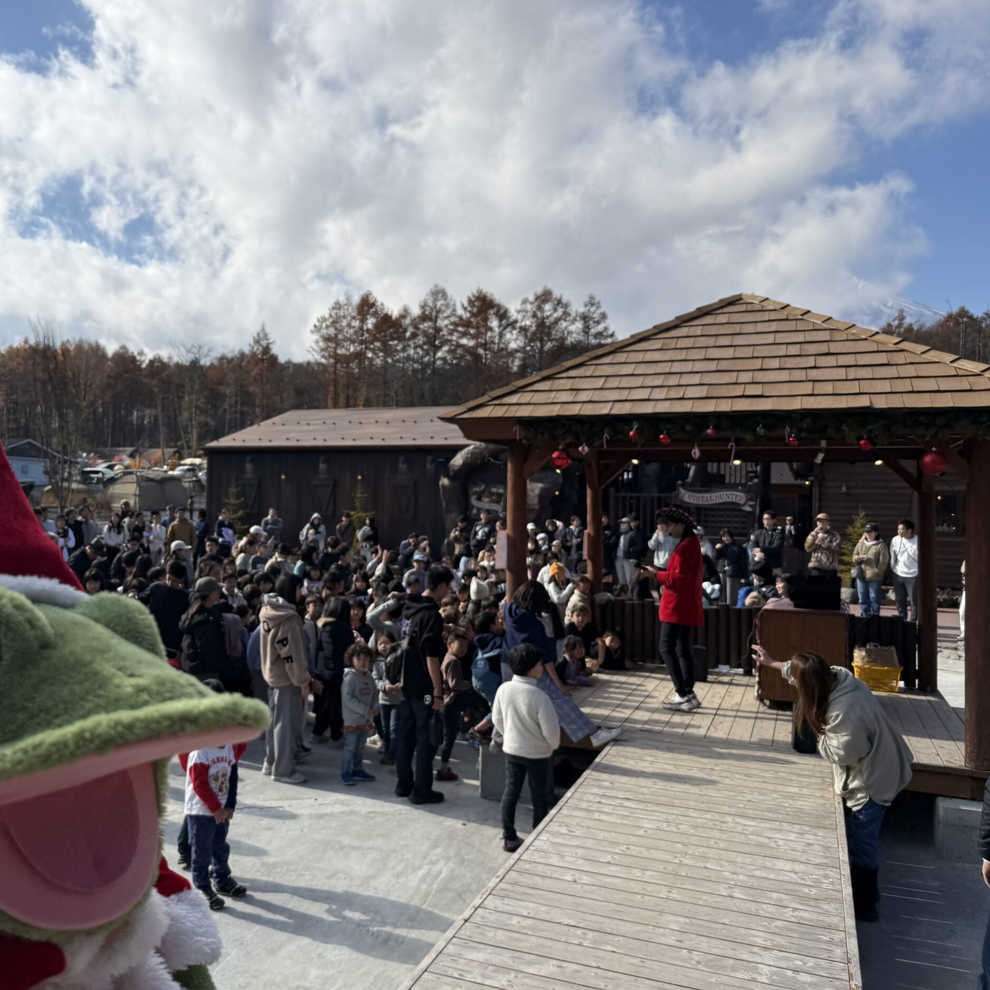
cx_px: 355
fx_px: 938
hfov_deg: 54.8
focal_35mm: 29
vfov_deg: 55.6
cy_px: 490
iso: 80
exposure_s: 1/5714
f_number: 1.78
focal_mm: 6.76
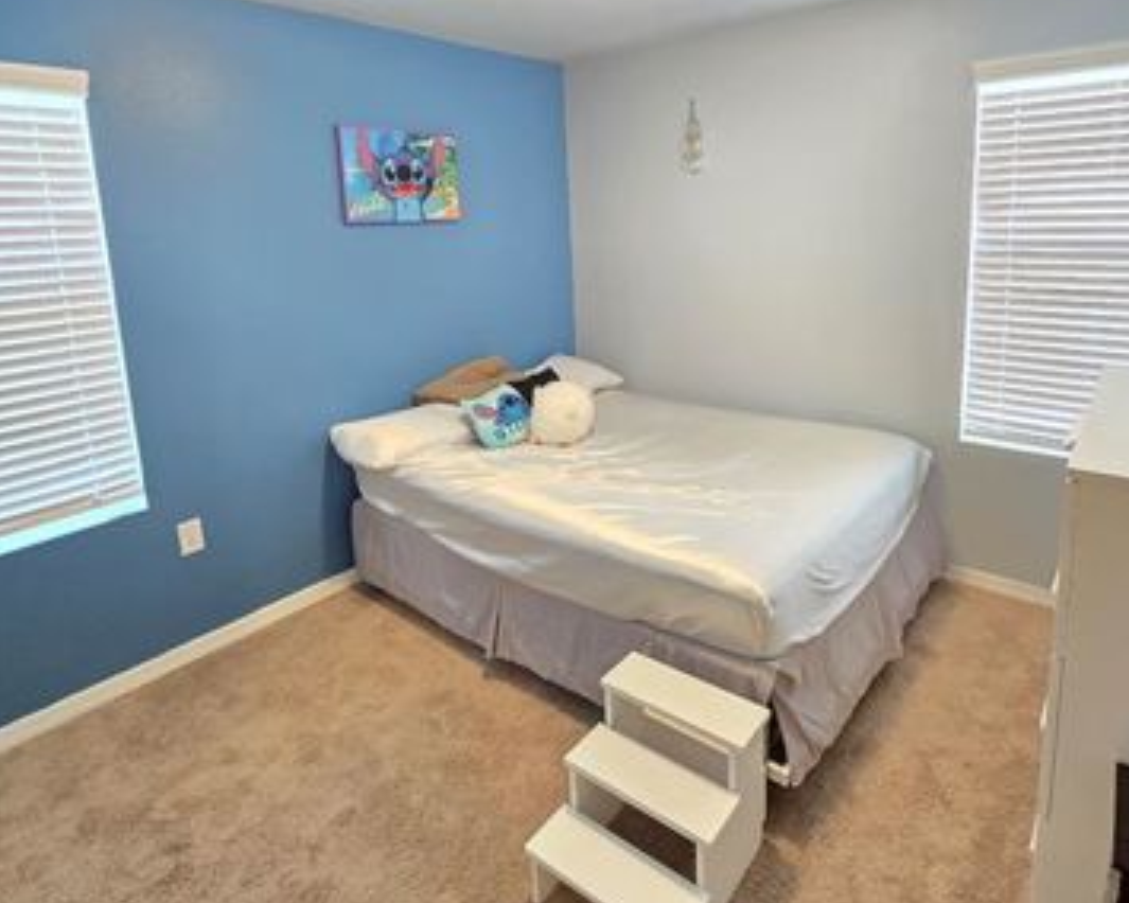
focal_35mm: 19
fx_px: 635
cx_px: 622
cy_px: 337
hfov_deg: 83.0
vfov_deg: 69.7
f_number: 2.2
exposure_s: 1/60
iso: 500
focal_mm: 2.2
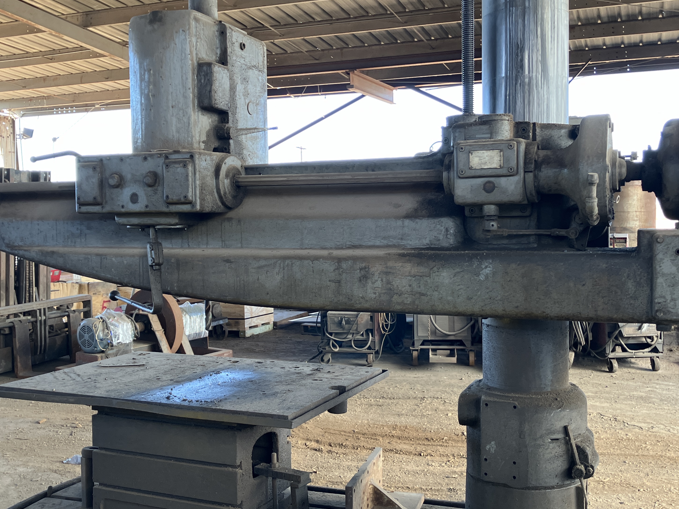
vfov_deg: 36.8
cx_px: 371
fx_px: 765
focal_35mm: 39
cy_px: 258
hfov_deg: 47.8
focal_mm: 3.99
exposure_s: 1/121
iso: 64
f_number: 1.8
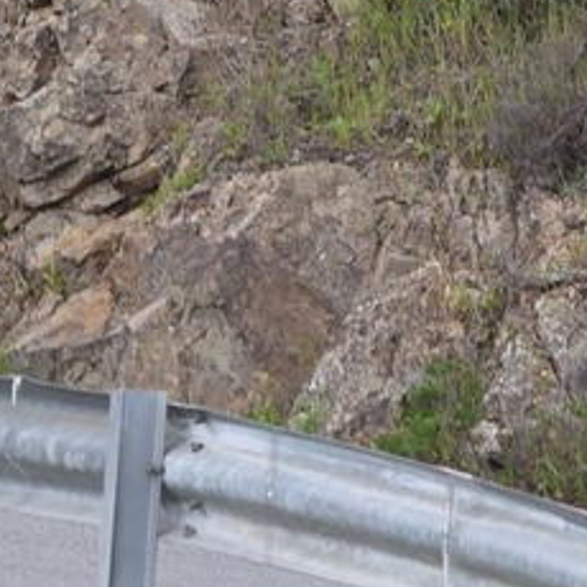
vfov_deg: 1.5
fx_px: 22696
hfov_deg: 1.5
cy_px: -513
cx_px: 207
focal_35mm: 1183
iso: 100
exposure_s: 1/80
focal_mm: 200
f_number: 4.5
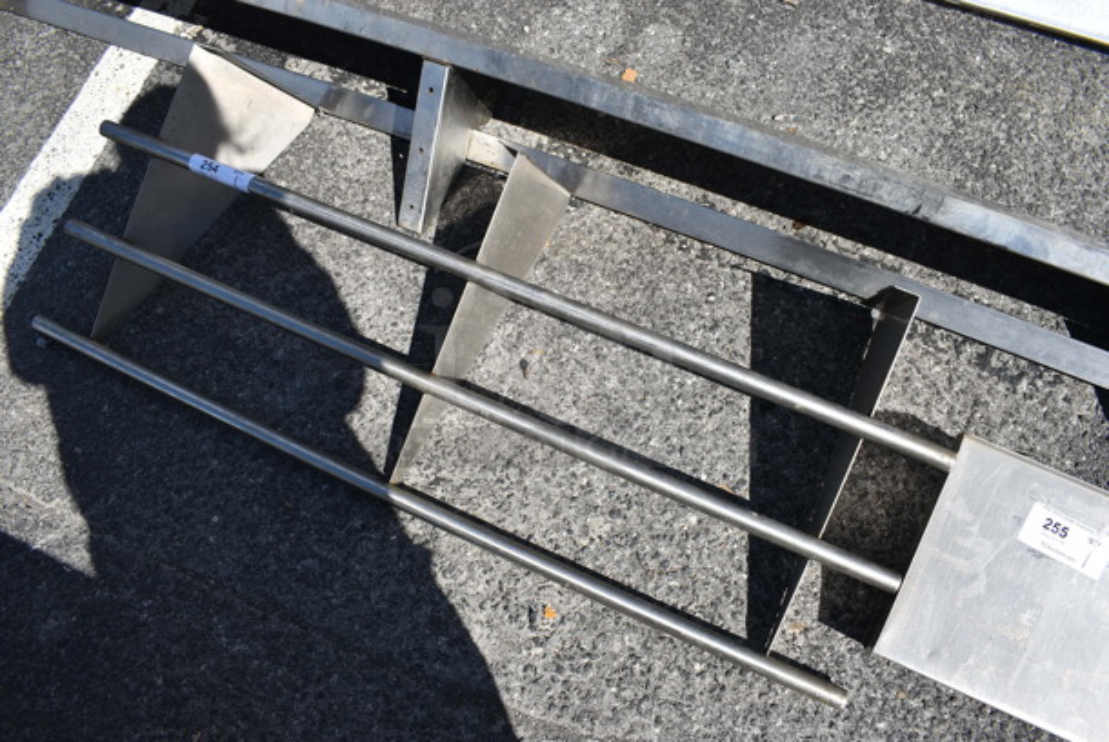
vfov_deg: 48.0
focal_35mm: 27
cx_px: 554
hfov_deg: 67.3
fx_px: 833
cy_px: 371
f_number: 9
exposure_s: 1/320
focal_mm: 18
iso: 100
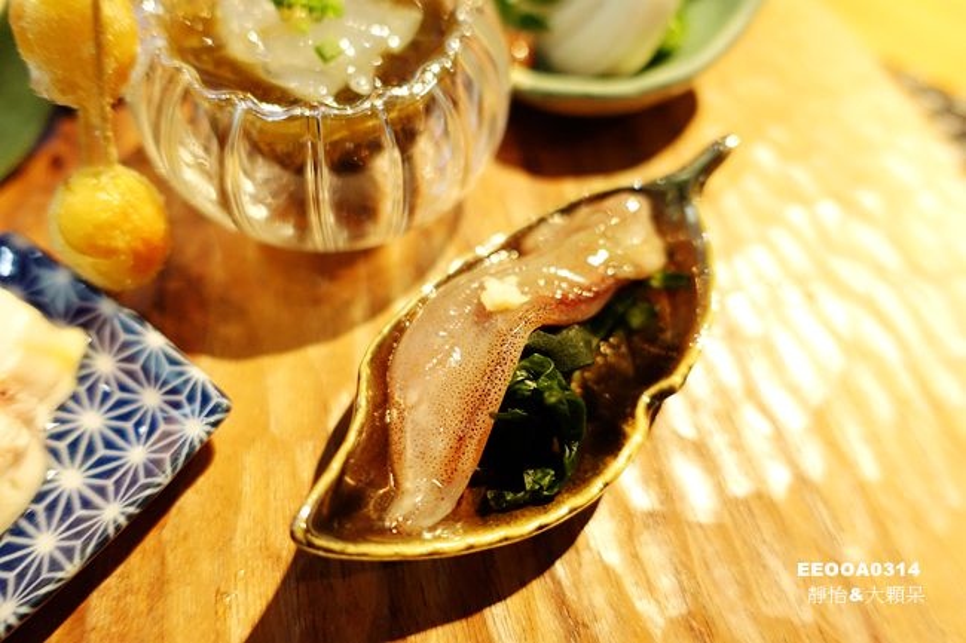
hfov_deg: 73.8
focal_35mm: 24
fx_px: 644
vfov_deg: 53.1
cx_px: 483
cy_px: 322
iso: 800
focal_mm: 8.8
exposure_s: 1/25
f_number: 2
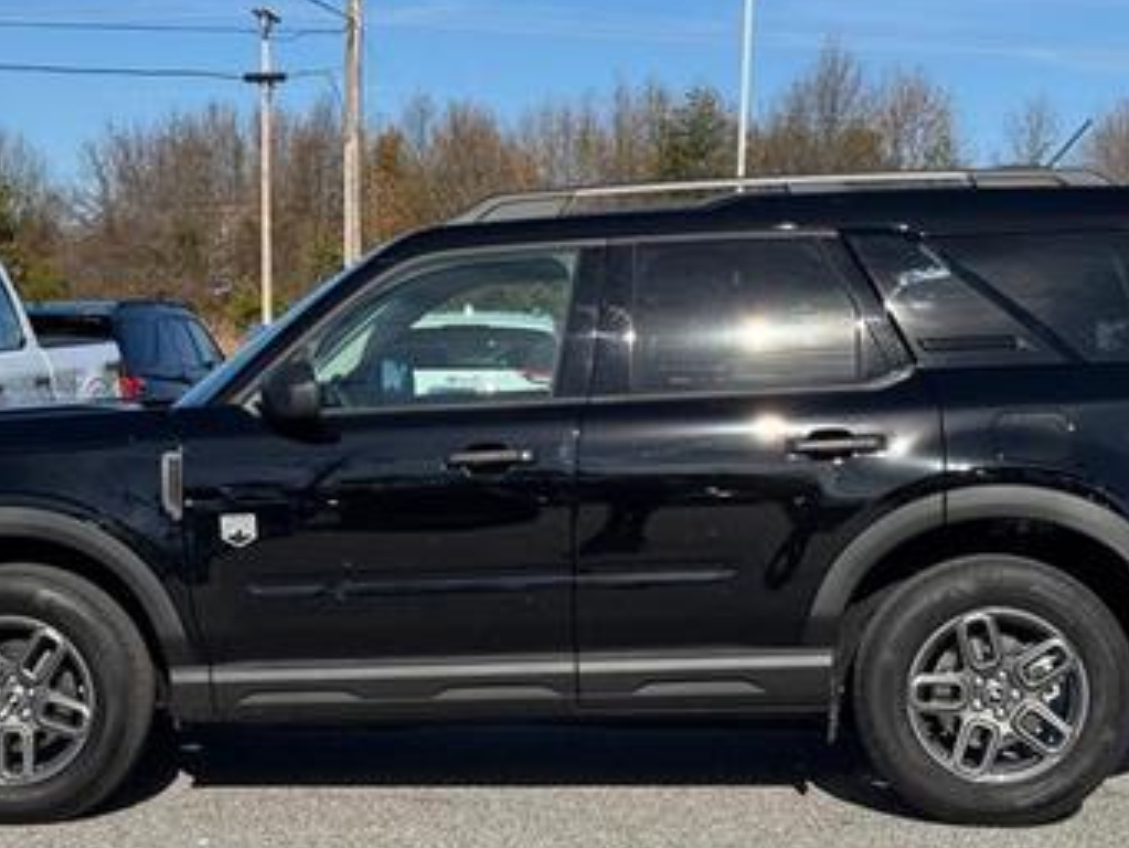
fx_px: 2316
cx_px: 487
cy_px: 580
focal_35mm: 71
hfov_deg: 27.4
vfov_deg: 20.6
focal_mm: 6.76
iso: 64
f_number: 1.78
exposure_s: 1/4310
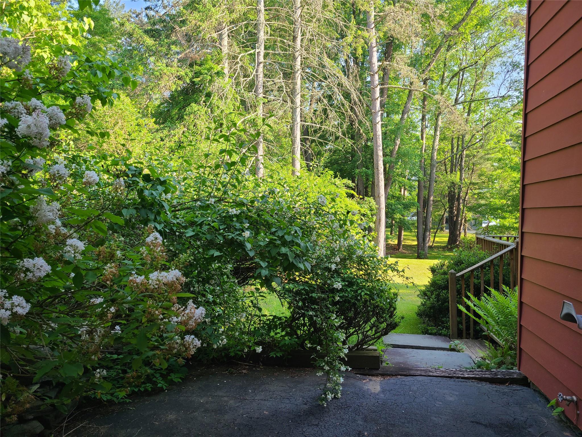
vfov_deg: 53.1
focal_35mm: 26
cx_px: 291
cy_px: 218
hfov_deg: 67.3
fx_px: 437
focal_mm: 5.4
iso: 40
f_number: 1.8
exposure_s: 1/276
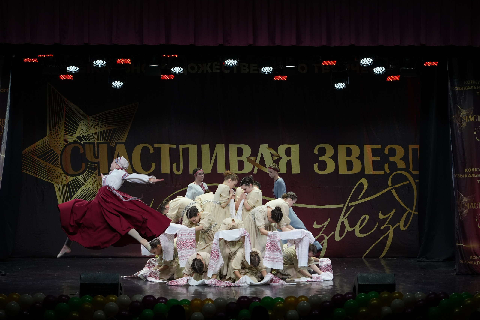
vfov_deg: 13.0
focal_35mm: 105
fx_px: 1400
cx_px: 240
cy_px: 160
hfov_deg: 19.5
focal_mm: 105
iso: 2500
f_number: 6.3
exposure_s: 1/250
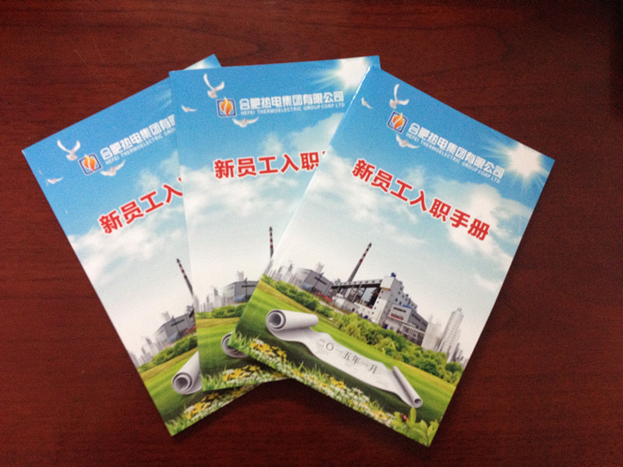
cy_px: 234
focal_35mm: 35
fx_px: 630
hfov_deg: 52.6
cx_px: 312
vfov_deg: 40.7
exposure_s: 1/20
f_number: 2.4
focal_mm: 4.28
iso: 250
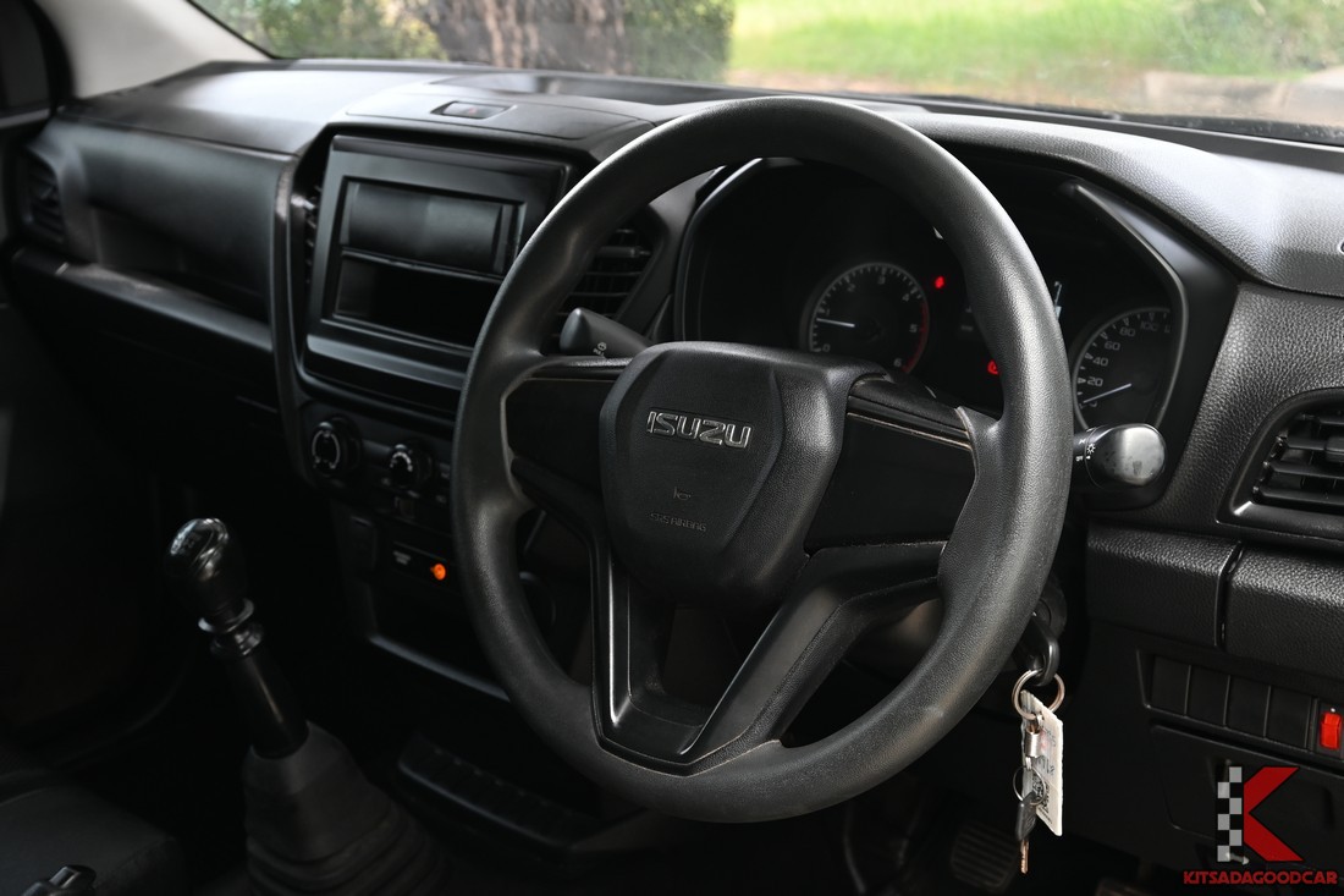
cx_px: 672
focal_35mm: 41
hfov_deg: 47.4
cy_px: 448
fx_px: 1530
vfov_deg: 32.6
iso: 200
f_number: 5.6
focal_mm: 27.5
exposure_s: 1/45
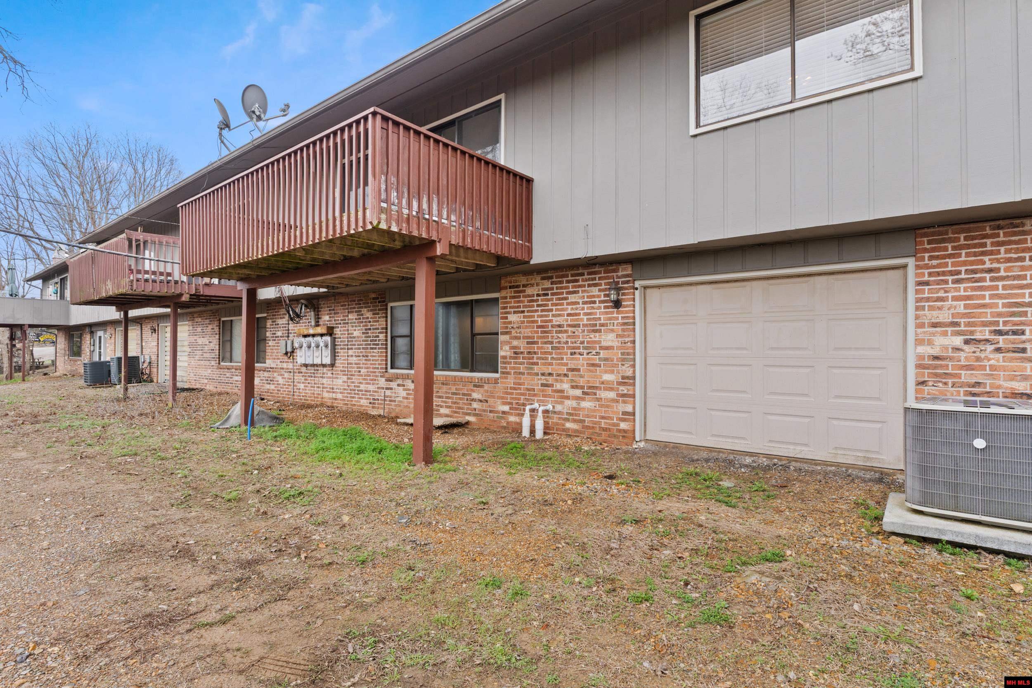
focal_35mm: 18
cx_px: 516
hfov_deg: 90.5
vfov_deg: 67.8
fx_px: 512
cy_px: 344
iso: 200
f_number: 9
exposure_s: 1/13
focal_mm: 11.9
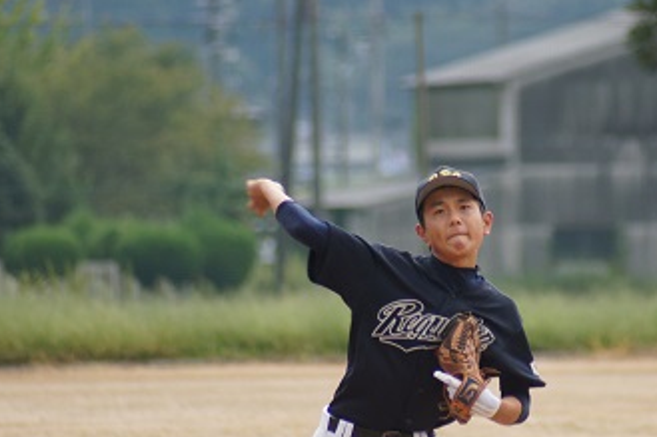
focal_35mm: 673
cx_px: 459
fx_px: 12276
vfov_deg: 2.0
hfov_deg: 3.1
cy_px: 242
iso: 320
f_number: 5.6
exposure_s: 1/500
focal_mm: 300
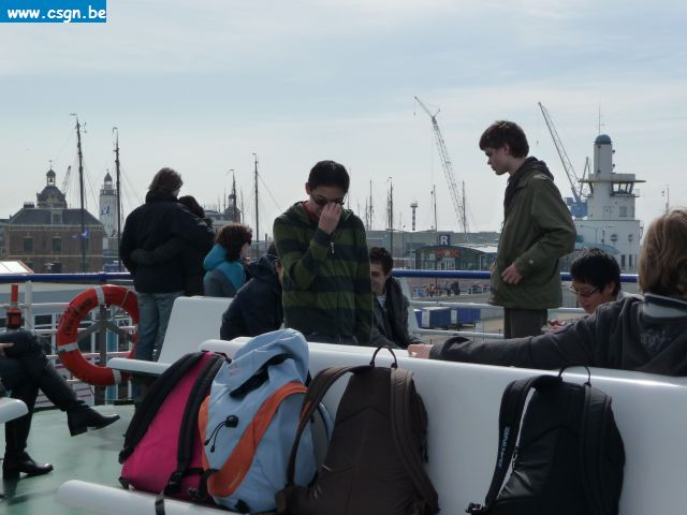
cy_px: 258
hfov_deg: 29.0
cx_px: 344
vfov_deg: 21.9
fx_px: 1330
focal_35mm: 67
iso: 160
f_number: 11
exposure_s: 1/250
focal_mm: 11.3
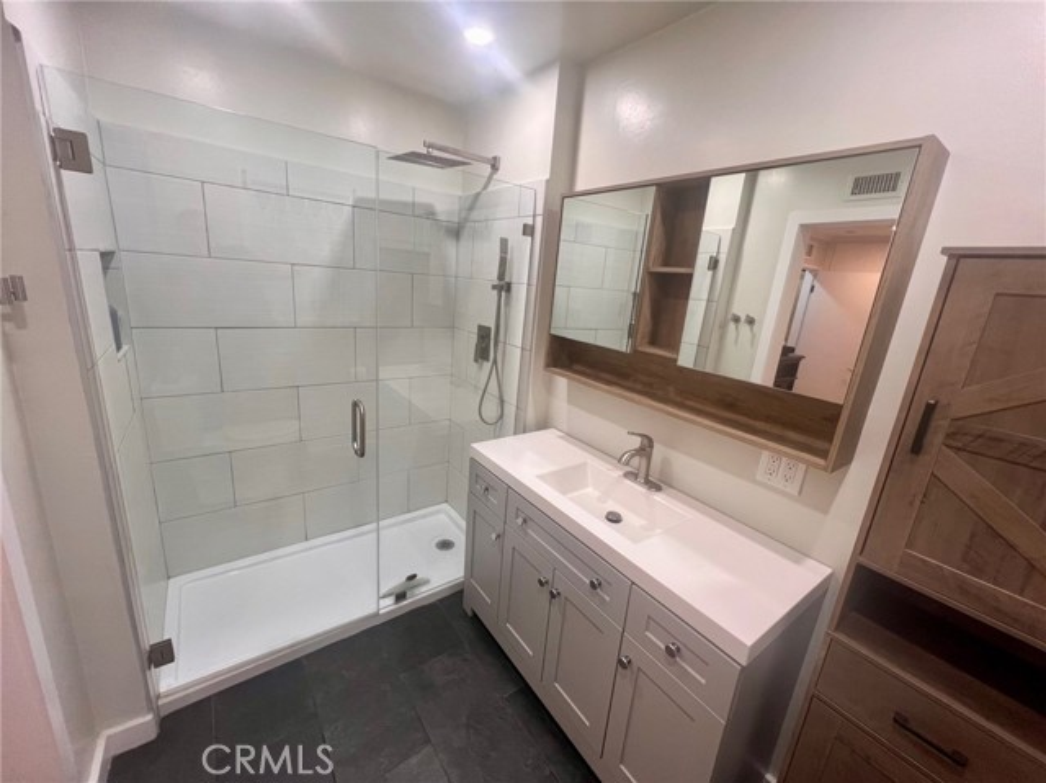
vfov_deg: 89.8
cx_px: 523
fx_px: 393
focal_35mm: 13
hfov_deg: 106.2
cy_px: 392
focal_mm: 1.57
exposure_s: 1/120
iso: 200
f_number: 1.8
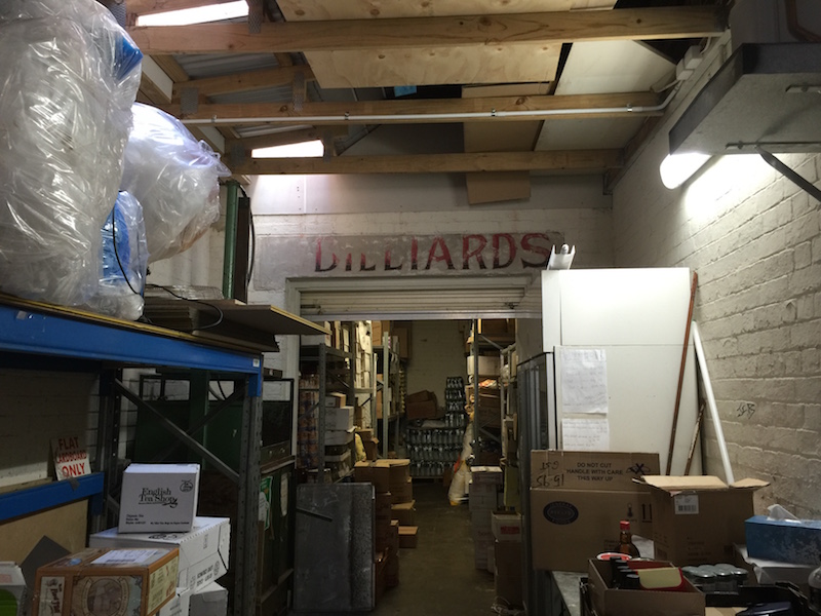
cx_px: 410
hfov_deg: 61.7
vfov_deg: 48.2
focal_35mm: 29
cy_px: 308
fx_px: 688
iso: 50
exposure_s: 1/17
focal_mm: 4.15
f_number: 2.2
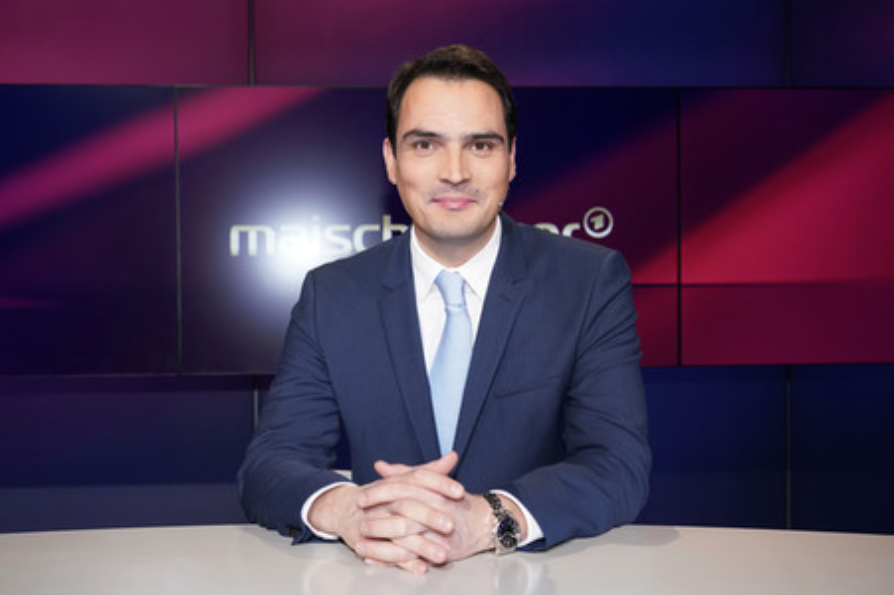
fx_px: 1067
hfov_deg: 45.5
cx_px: 447
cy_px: 298
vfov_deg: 31.1
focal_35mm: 43
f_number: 5
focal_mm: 43
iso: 1600
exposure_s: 1/125
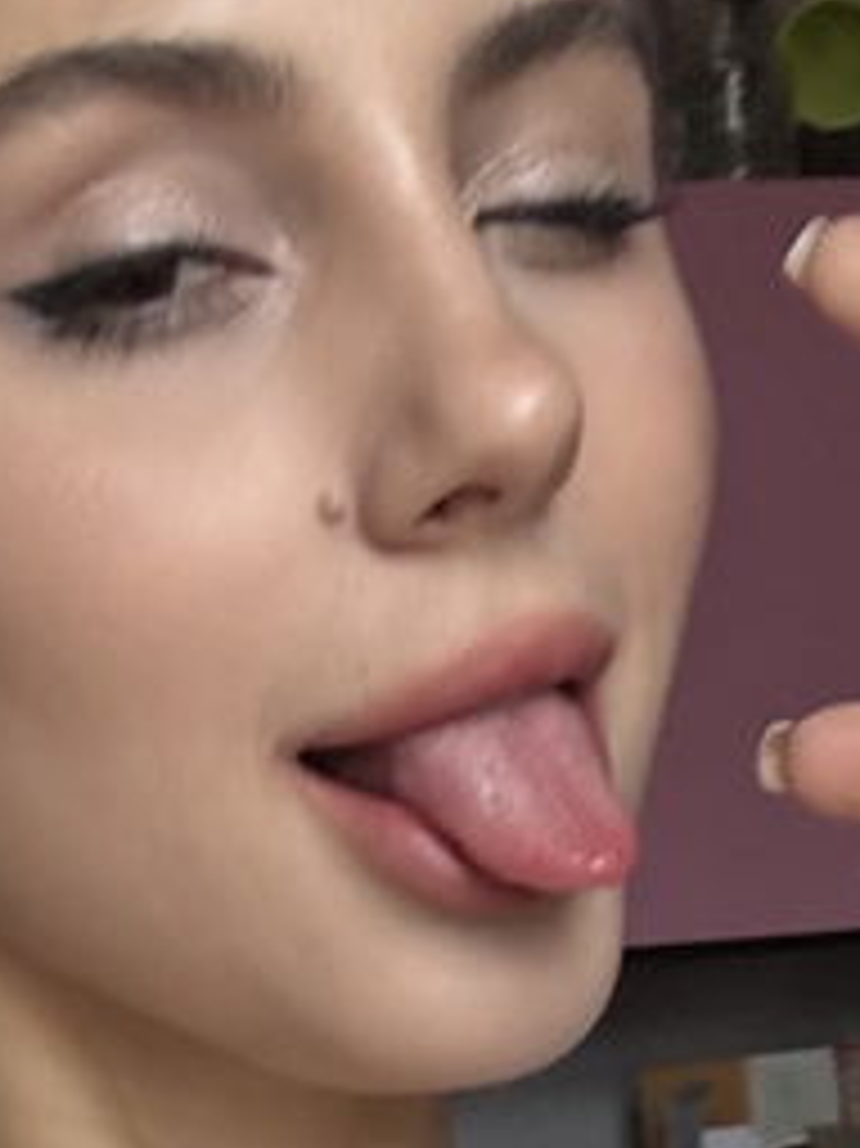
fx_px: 3116
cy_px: 1369
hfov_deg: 15.7
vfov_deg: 19.7
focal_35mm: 94
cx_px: 243
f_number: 1.9
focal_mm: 2.69
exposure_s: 1/60
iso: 200
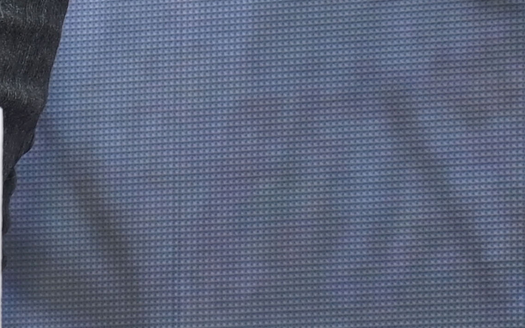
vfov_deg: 2.7
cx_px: -733
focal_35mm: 477
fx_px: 6824
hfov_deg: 4.3
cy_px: -157
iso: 400
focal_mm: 95
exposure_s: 1/500
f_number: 6.3
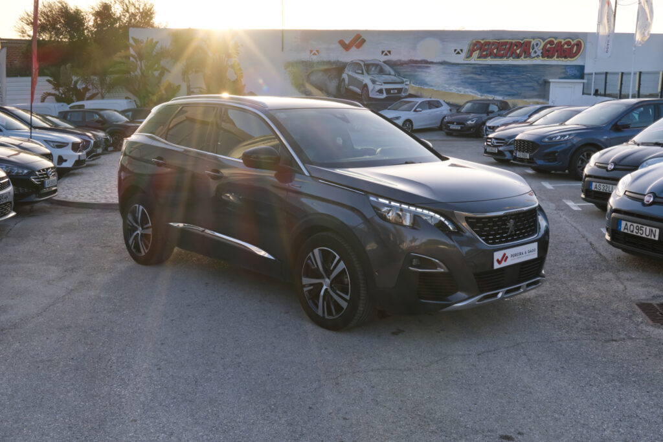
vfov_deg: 36.0
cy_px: 221
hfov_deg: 51.9
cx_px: 332
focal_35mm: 37
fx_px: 681
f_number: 10
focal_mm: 24.9
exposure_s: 1/400
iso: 2000
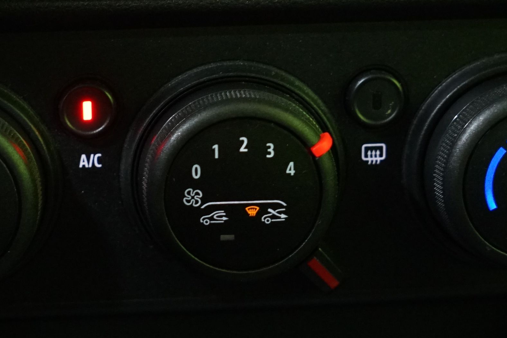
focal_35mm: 100
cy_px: 160
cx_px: 154
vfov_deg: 13.7
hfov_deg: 20.3
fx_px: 1408
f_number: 4.5
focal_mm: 40
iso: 3200
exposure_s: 1/20
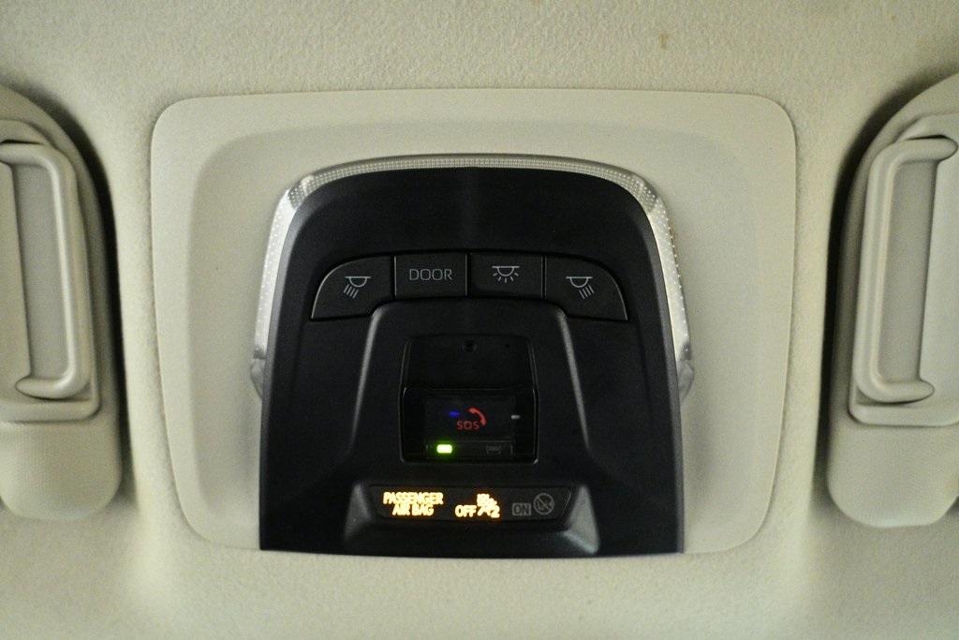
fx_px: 719
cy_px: 320
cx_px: 480
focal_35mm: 27
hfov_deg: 67.4
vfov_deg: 47.9
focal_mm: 18
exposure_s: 1/60
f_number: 3.5
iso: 8000
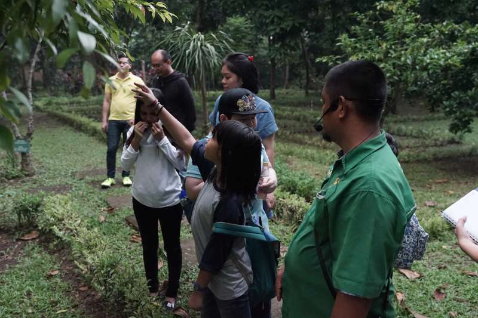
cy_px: 159
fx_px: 478
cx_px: 239
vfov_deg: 36.9
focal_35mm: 36
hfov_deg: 53.1
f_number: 4
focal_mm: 36
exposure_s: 1/200
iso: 8000
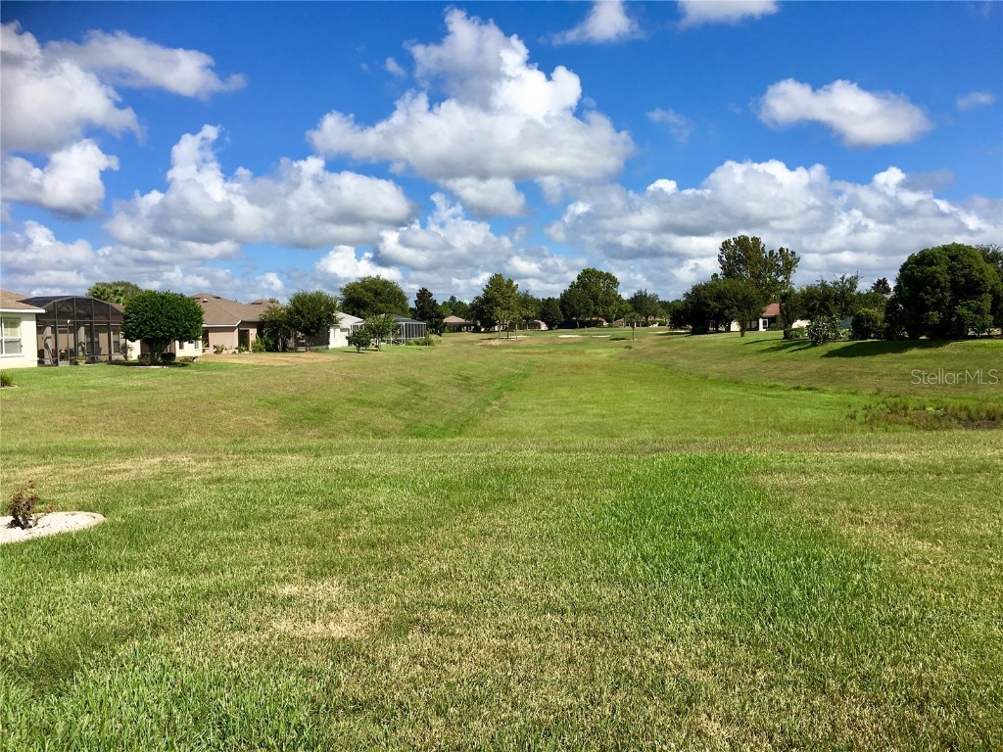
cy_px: 376
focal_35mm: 29
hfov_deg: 61.7
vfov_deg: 48.2
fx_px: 840
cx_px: 502
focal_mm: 4.15
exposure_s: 1/2481
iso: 25
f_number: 2.2
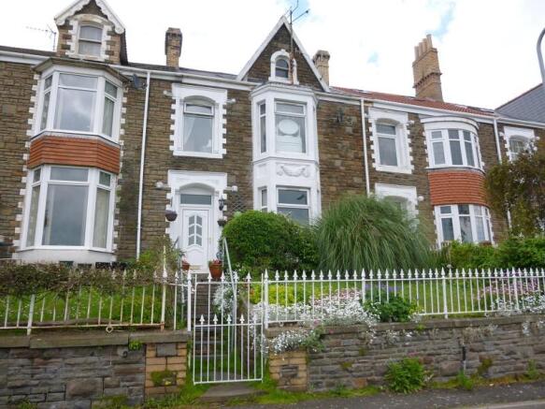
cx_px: 272
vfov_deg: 54.9
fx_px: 394
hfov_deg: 69.4
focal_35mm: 25
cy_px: 204
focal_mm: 4.5
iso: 100
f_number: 3.1
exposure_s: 1/400
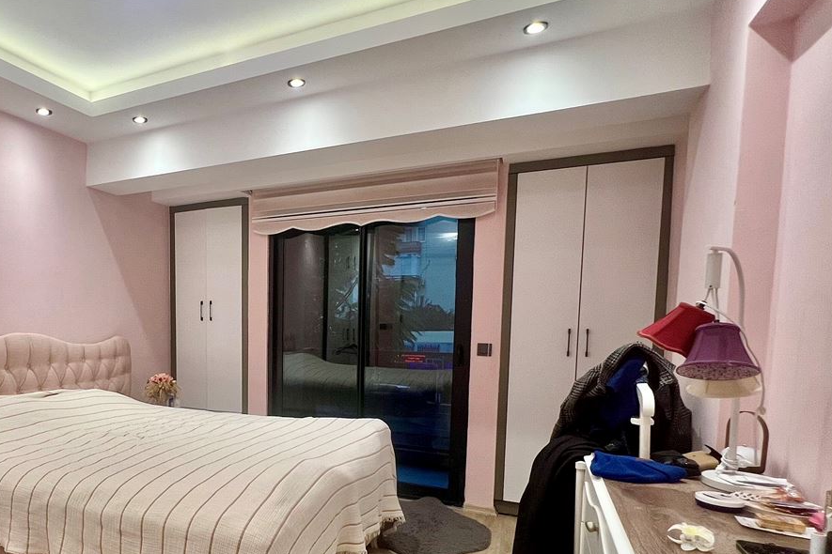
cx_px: 229
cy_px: 359
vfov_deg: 56.3
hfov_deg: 74.1
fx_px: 508
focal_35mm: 22
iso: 100
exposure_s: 1/100
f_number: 1.8
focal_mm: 1.57
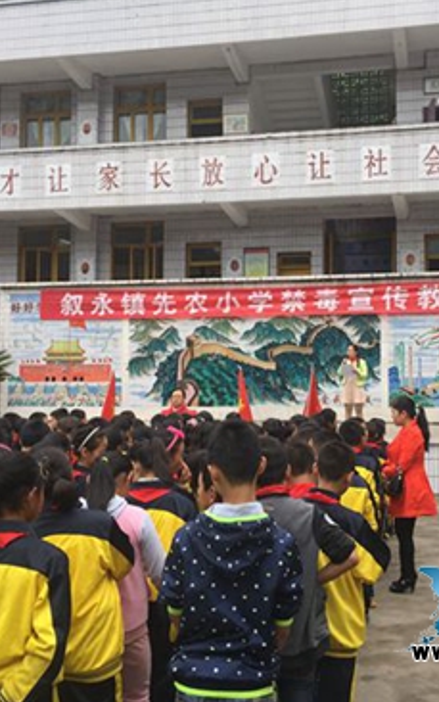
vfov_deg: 47.2
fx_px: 803
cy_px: 348
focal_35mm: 42
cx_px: 288
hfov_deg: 30.4
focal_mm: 4.15
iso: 32
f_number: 2.2
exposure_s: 1/807
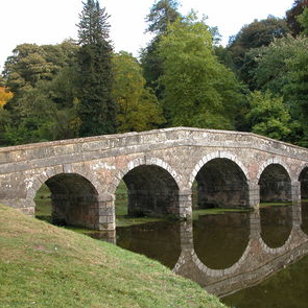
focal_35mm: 42
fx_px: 423
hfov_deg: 40.0
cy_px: 153
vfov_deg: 40.0
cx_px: 166
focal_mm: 8.9
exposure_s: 1/103
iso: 100
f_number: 3.5
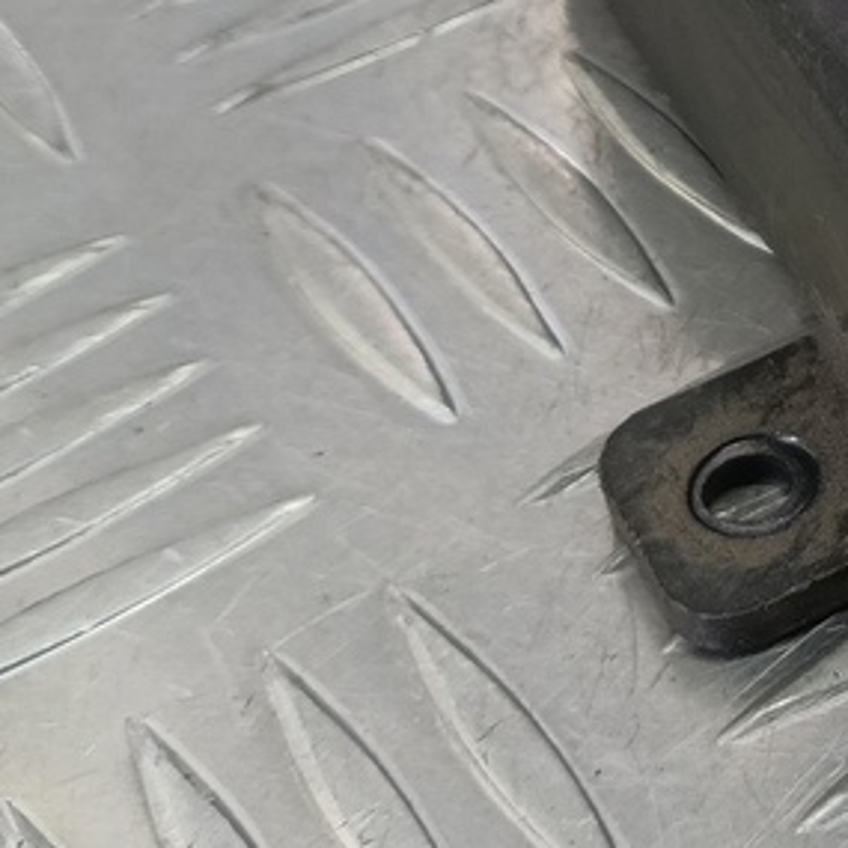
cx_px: 1381
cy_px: -54
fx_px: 2023
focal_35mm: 73
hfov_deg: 19.6
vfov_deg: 22.5
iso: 142
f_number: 1.6
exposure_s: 1/50
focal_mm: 4.11
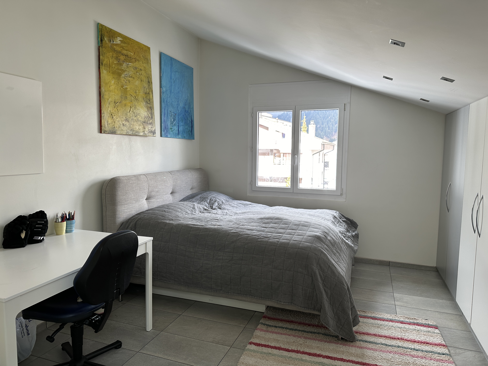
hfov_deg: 71.6
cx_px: 244
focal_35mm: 24
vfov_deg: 56.8
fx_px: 338
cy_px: 183
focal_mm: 6.86
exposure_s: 1/121
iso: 64
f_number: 1.78
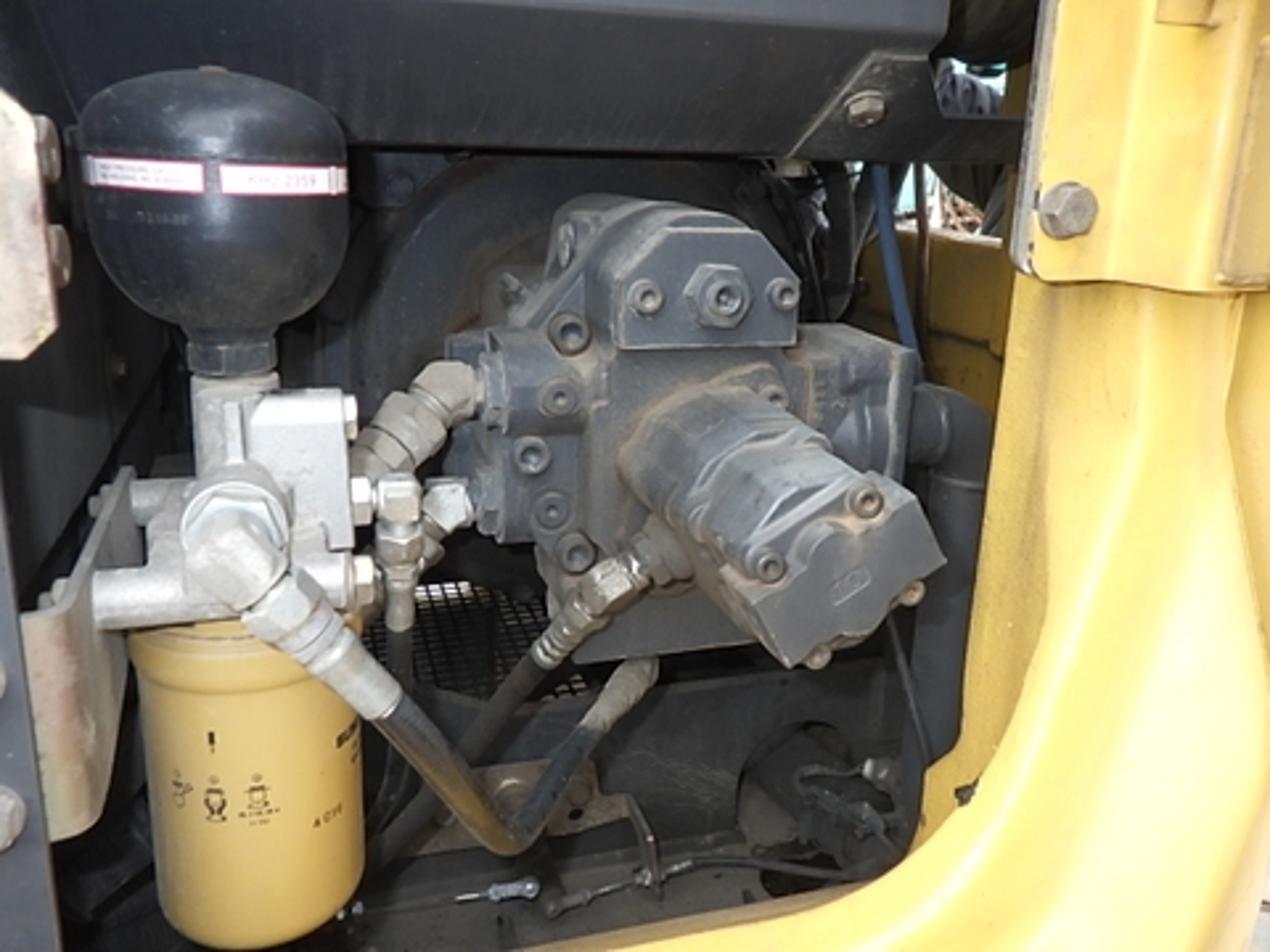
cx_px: 635
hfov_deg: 63.4
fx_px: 1027
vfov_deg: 49.7
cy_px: 476
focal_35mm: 28
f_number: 3.5
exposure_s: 1/80
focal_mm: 5
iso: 125
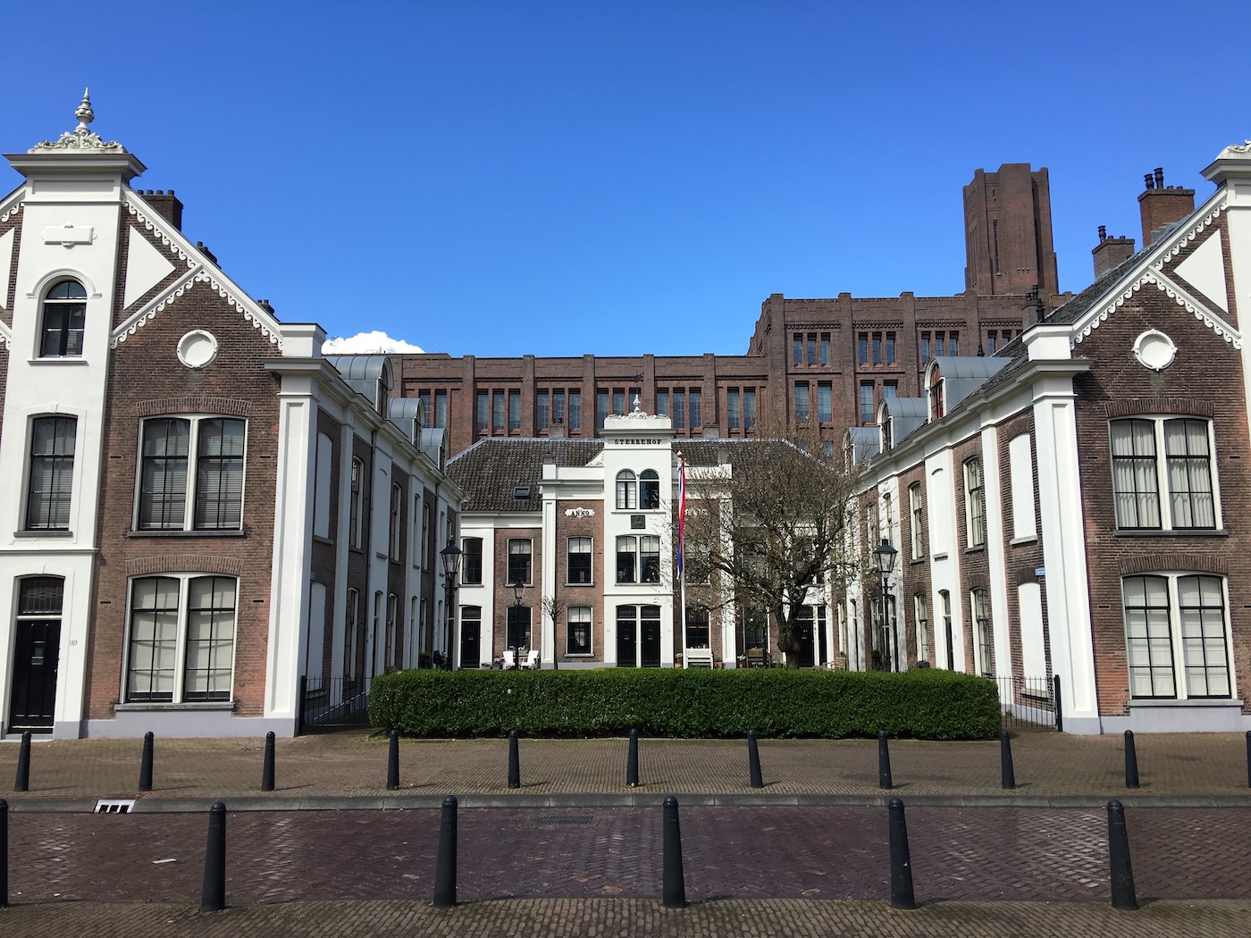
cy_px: 469
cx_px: 626
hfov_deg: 61.7
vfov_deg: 48.2
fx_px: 1048
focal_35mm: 29
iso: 25
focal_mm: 4.15
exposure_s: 1/1148
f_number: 2.2
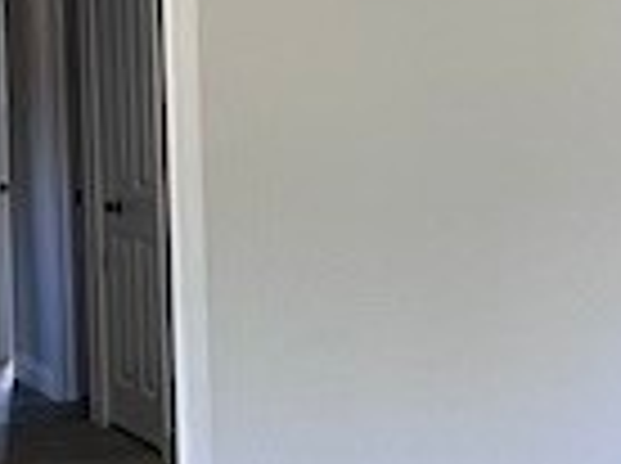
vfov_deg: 14.2
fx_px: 1862
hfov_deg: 18.6
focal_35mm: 104
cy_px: 212
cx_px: 572
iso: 160
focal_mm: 2.22
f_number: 2.2
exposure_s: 1/120
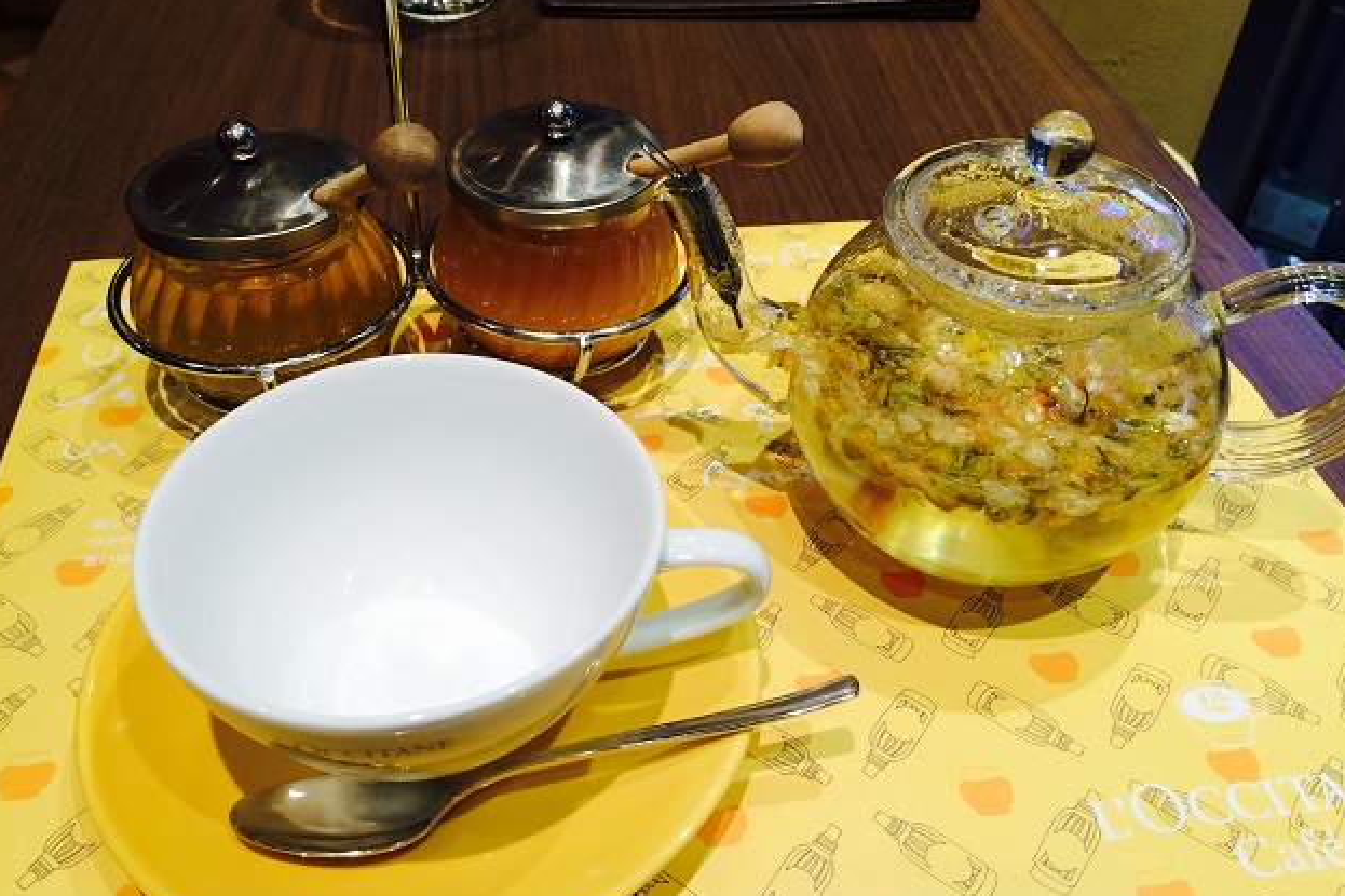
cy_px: 438
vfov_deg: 42.3
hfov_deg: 60.3
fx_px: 1158
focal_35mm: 31
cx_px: 669
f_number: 2.2
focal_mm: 4.15
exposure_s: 1/33
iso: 32
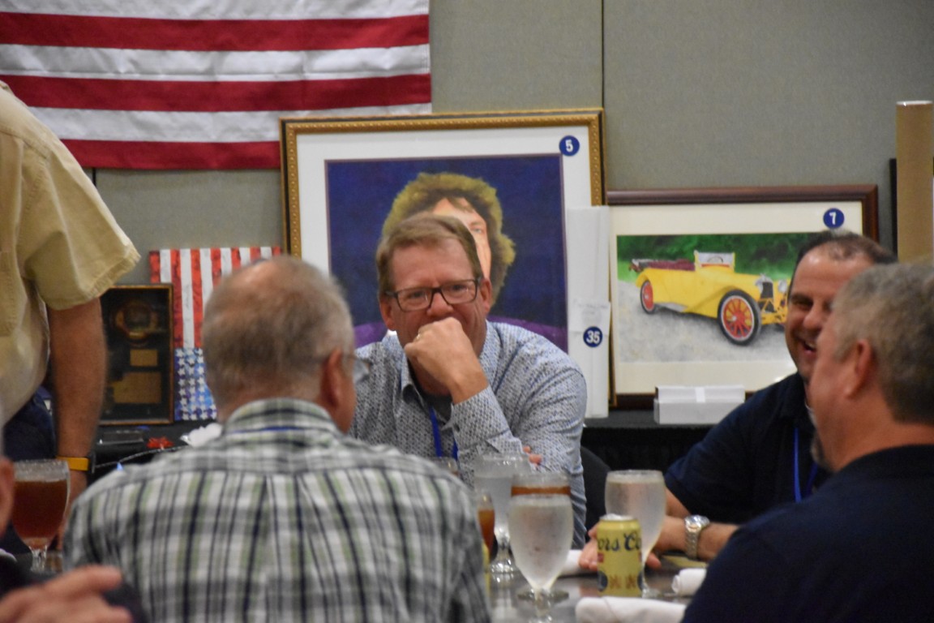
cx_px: 467
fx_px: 4086
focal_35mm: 158
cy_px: 312
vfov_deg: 8.7
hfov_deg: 13.0
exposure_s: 1/125
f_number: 5.6
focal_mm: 105
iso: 9000
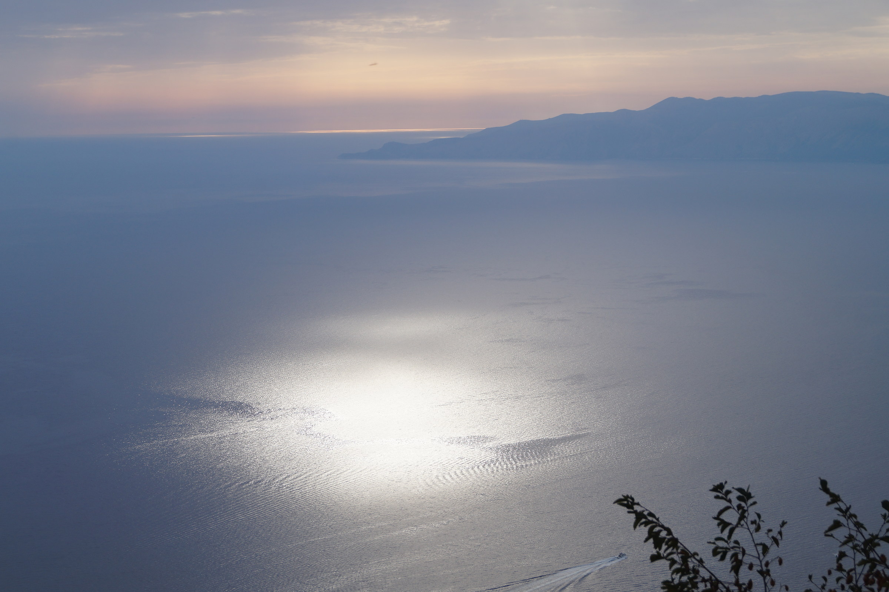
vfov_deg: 16.5
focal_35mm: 82
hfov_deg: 24.6
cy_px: 296
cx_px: 444
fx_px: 2036
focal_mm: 55
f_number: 9
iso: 100
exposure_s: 1/160
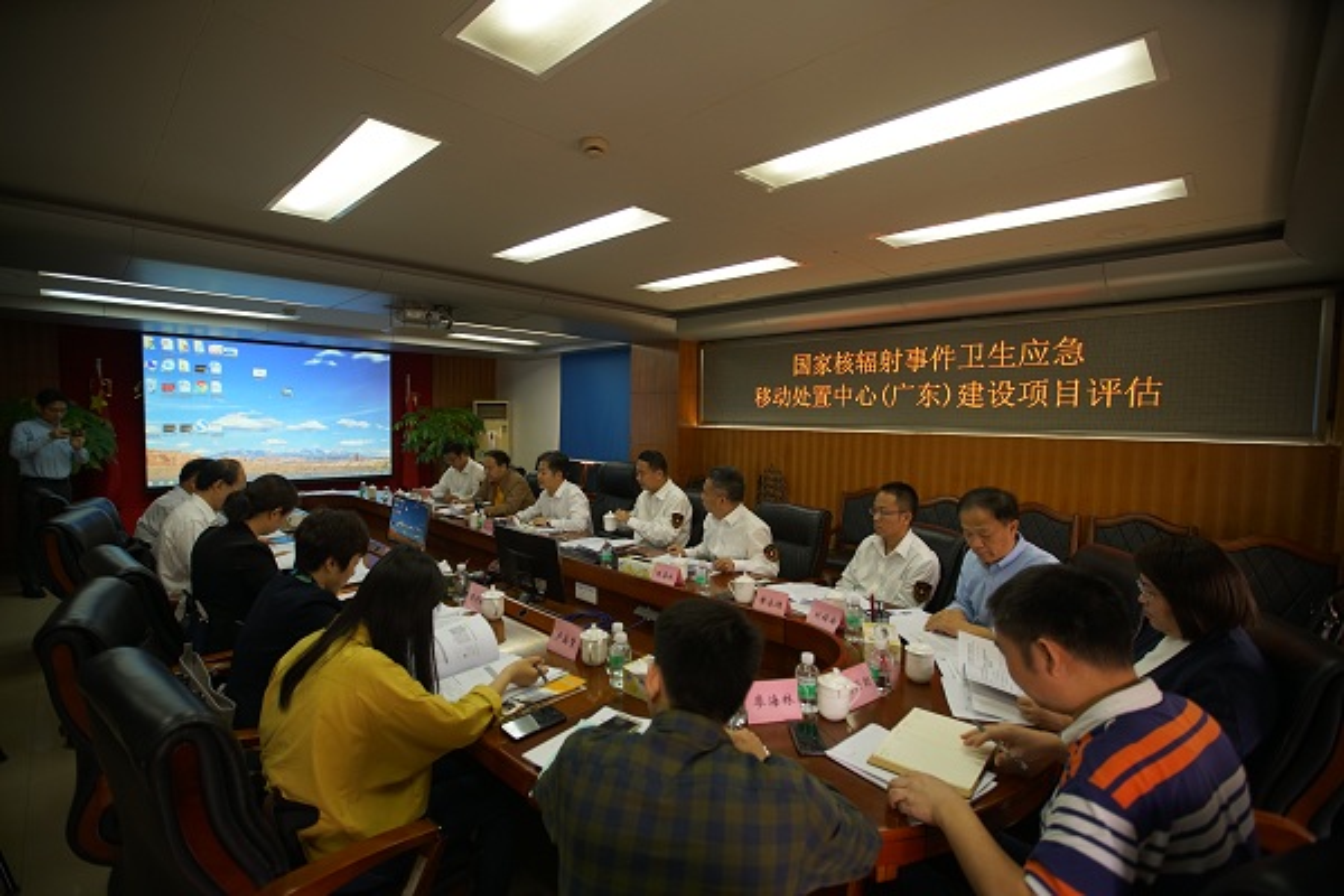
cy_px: 448
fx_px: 597
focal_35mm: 16
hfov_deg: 96.7
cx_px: 672
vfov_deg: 73.7
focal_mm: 16
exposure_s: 1/125
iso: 800
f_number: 2.8
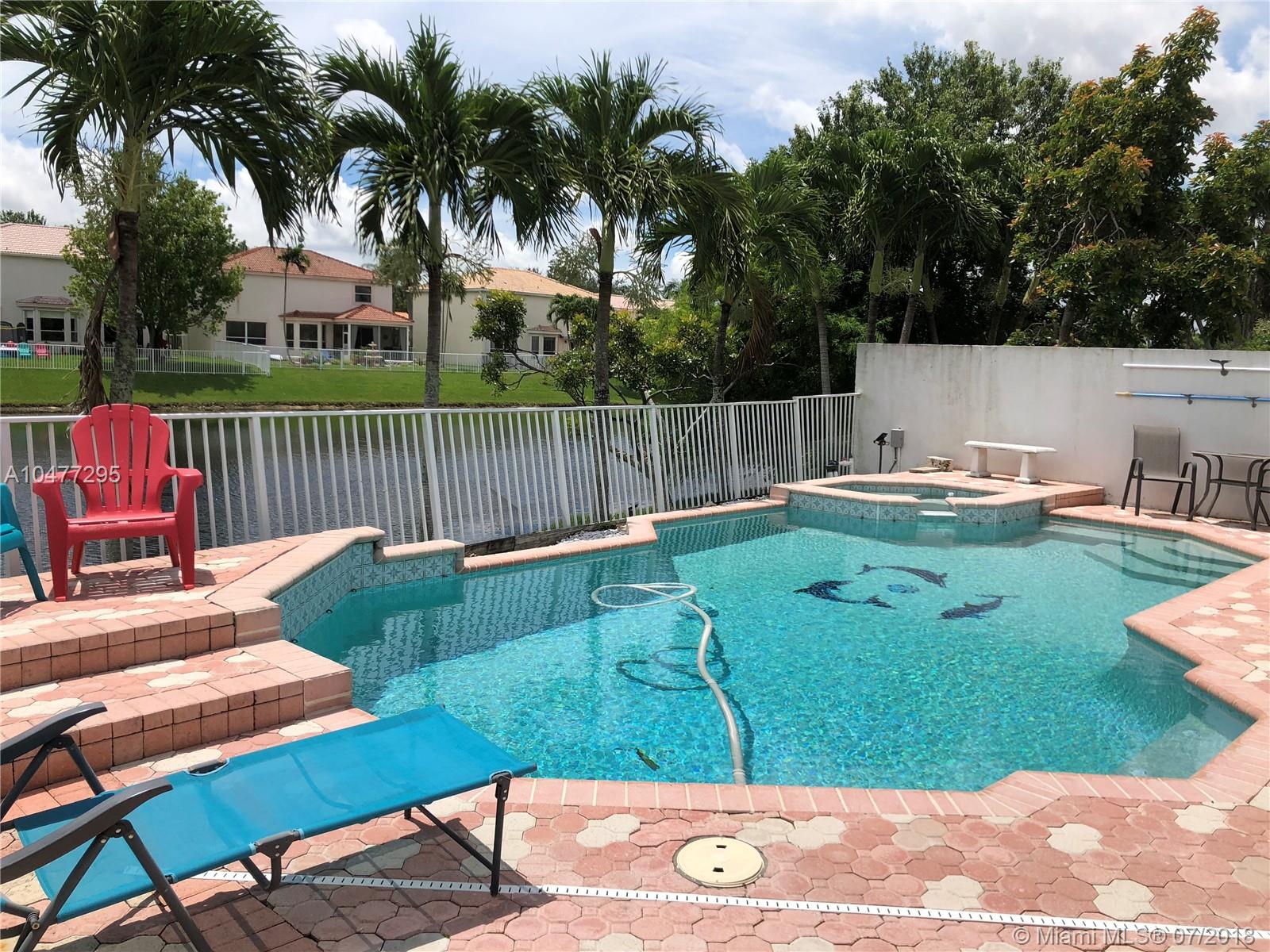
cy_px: 476
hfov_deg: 63.4
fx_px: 1027
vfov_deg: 49.7
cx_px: 635
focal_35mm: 28
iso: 20
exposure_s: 1/3205
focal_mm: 4
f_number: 1.8
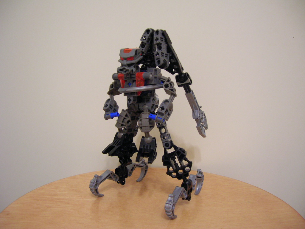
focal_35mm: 34
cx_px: 152
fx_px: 300
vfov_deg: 41.8
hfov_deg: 54.0
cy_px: 114
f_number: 2.9
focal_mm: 5.7
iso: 119
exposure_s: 1/4.2
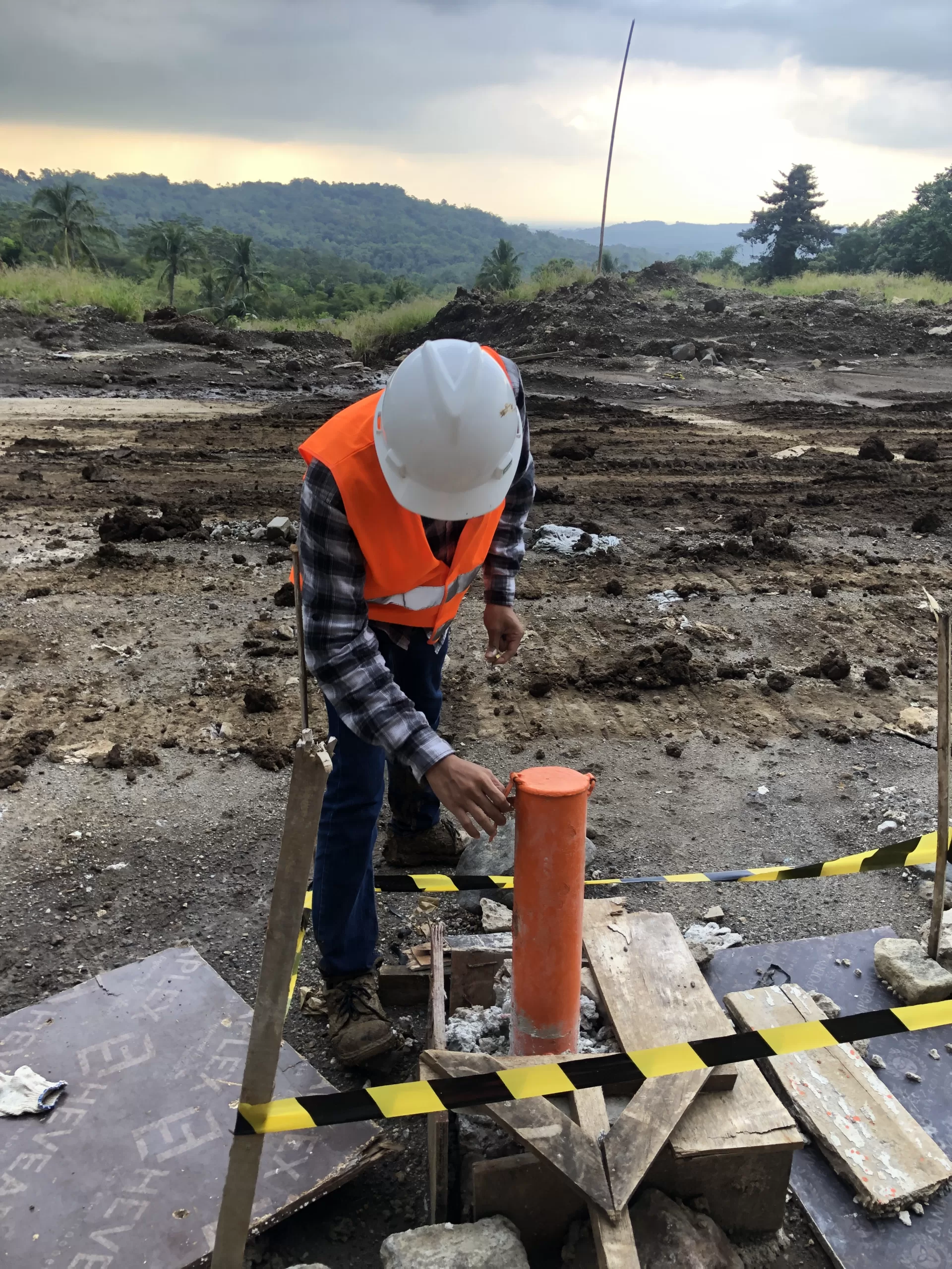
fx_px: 1027
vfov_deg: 63.4
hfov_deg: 49.7
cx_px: 476
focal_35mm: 28
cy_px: 634
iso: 64
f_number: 1.8
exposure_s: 1/120
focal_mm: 3.99
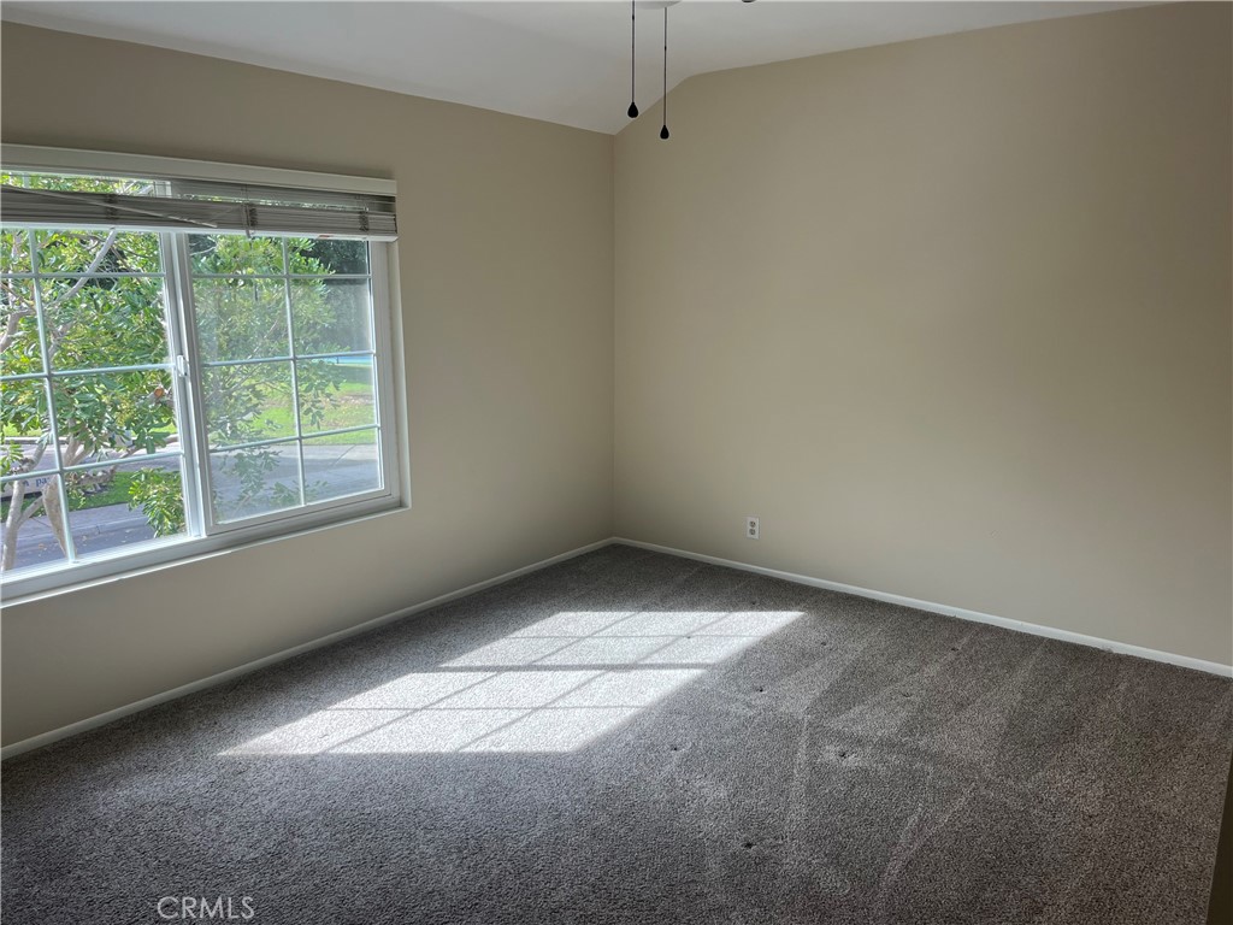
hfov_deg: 67.3
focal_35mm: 26
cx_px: 616
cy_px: 462
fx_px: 926
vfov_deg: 53.1
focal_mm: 5.1
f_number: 1.6
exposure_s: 1/144
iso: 40
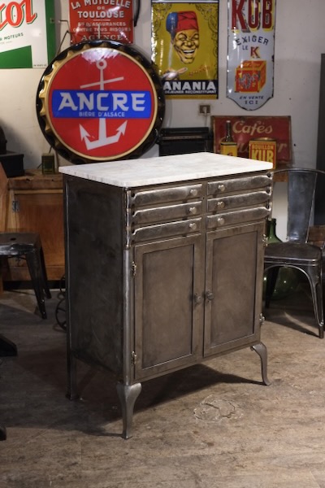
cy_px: 244
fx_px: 718
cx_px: 162
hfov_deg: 25.5
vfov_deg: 37.5
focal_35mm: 53
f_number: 4
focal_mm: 35
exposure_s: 1/125
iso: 3200
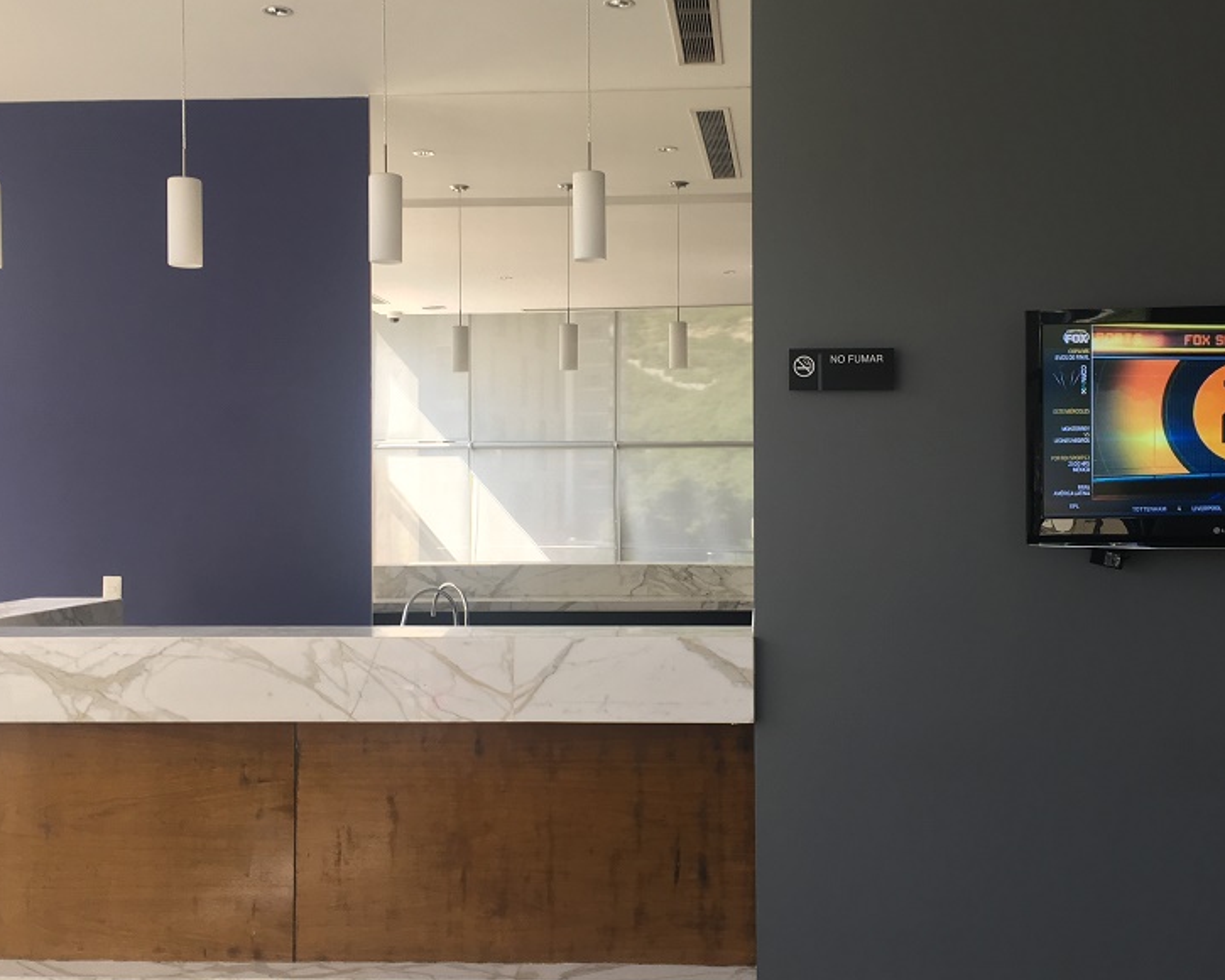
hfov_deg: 45.7
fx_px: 1450
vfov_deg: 37.3
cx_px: 679
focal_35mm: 40
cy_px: 495
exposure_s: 1/60
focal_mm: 4.15
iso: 32
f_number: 2.2
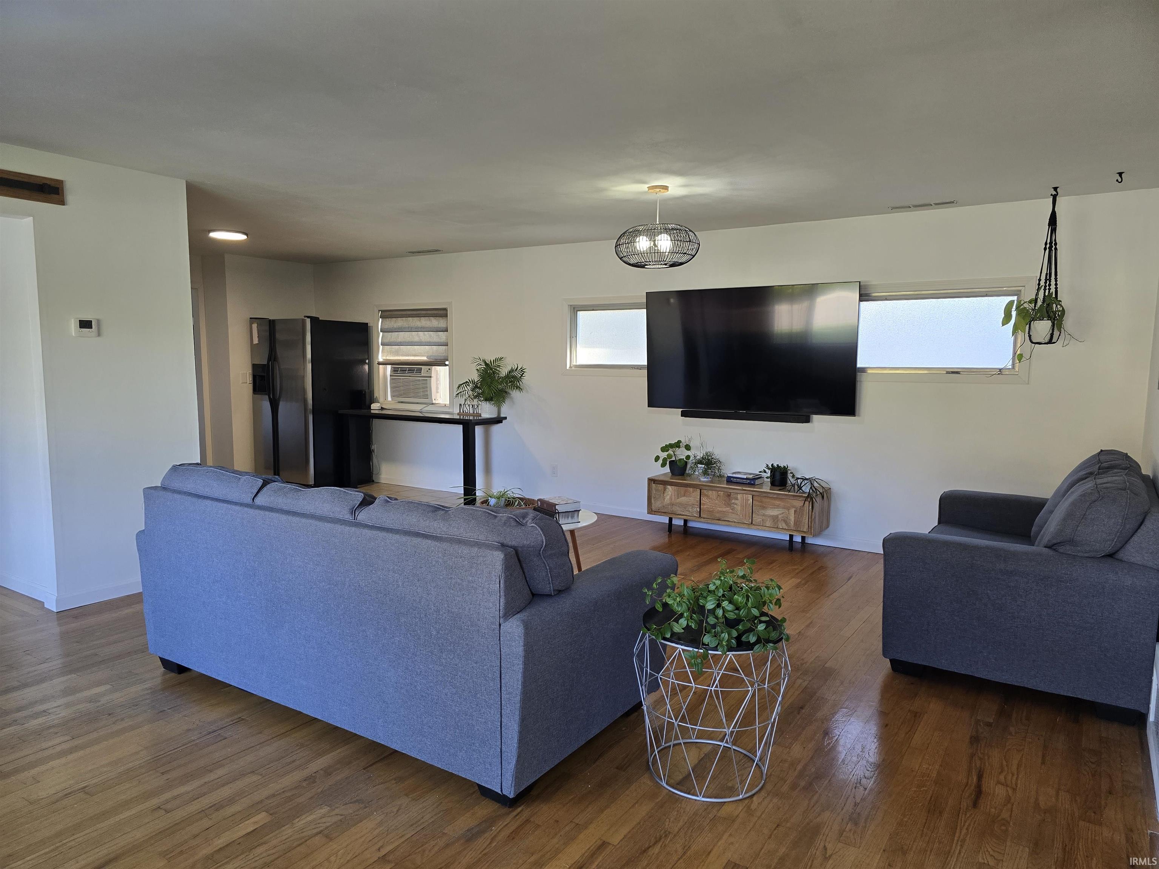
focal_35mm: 23
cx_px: 580
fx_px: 770
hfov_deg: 73.9
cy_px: 434
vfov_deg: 58.9
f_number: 1.7
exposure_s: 1/120
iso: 125
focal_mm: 6.3
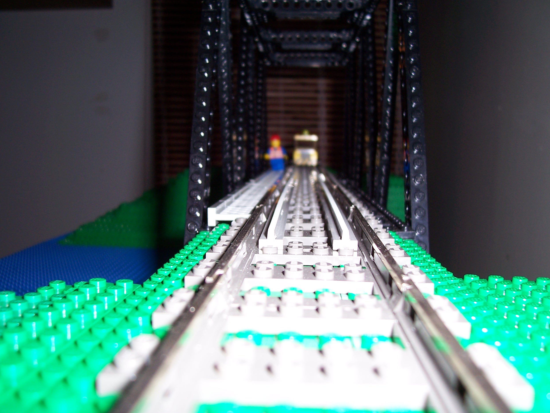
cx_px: 277
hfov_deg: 52.6
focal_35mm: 35
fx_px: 556
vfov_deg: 40.7
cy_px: 203
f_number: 2.7
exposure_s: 1/60
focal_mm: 5.6
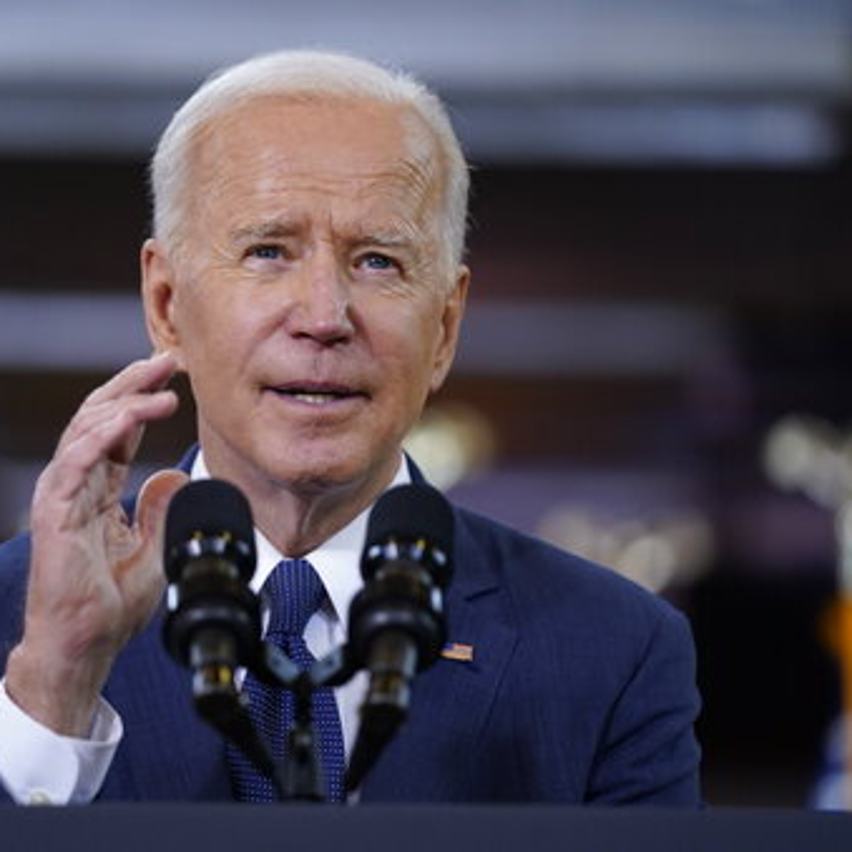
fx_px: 6293
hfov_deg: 7.7
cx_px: 292
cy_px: 426
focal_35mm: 226
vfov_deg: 7.7
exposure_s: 1/640
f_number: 2.8
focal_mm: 176
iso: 2000
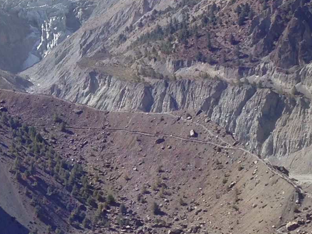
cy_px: 142
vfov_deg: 11.0
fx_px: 1216
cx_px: -137
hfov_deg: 13.8
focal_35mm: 135
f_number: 2.4
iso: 50
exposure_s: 1/1063
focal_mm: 4.12
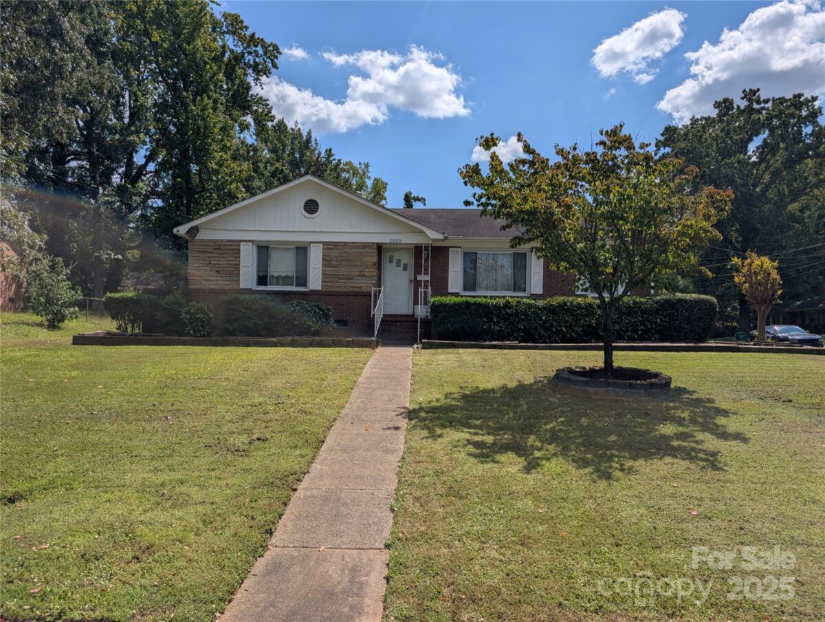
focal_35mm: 24
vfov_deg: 57.0
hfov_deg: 71.5
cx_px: 412
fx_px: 573
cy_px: 311
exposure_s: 1/2890
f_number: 1.68
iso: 21
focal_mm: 6.9
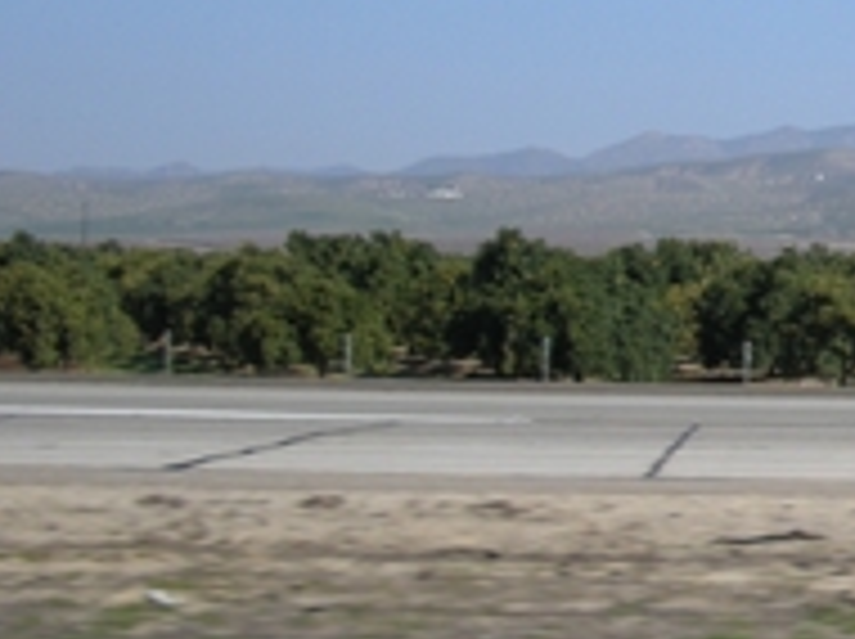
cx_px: 1310
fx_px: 2886
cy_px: 90
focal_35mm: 117
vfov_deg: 12.6
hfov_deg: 15.5
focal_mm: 7.9
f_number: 2.8
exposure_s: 1/304
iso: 64
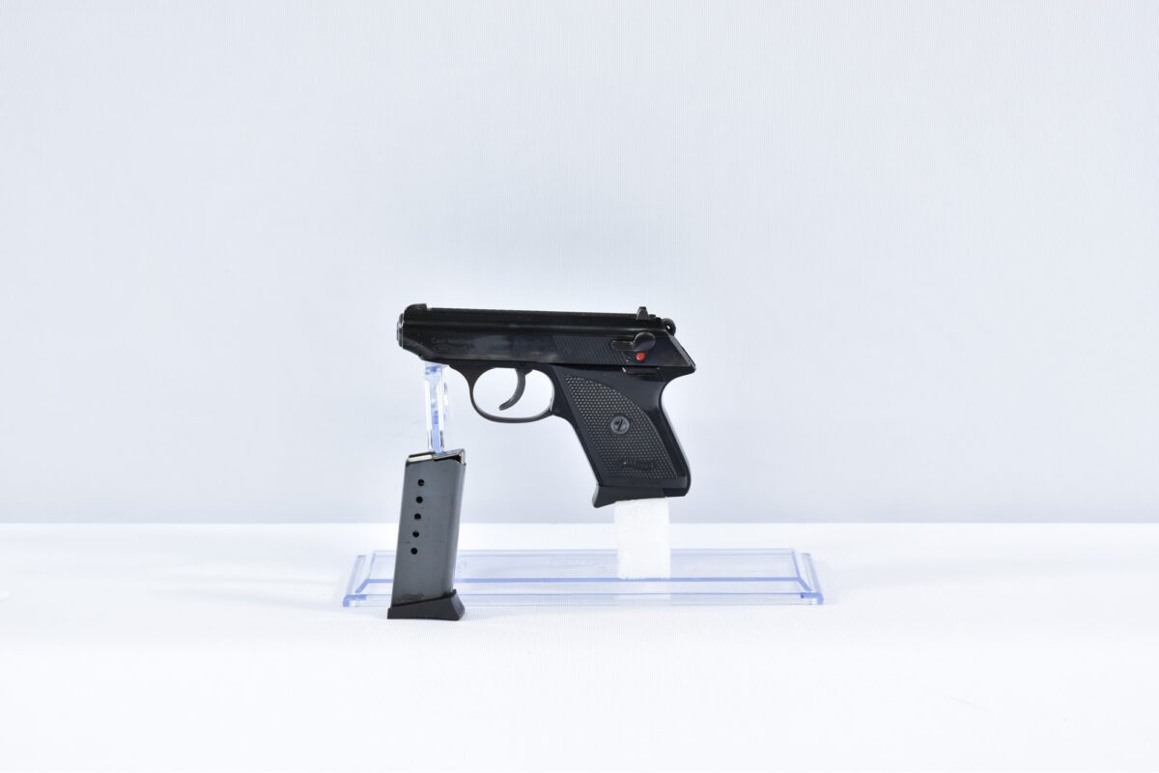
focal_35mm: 75
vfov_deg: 18.2
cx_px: 580
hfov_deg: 27.0
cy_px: 386
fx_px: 2414
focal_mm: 50
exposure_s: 1/20
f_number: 5.6
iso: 640
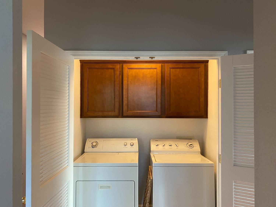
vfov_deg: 53.1
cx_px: 138
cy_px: 104
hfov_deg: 67.3
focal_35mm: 26
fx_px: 207
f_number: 1.8
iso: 250
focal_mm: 4.25
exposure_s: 1/60
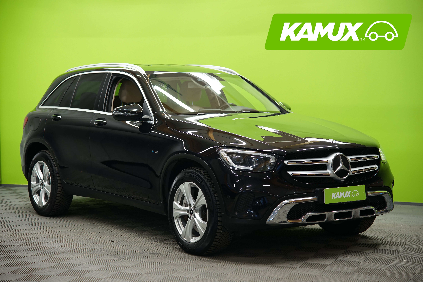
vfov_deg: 18.9
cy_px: 141
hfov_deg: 28.1
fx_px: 846
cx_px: 212
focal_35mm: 72
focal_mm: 72
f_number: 3.5
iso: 500
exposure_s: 1/30
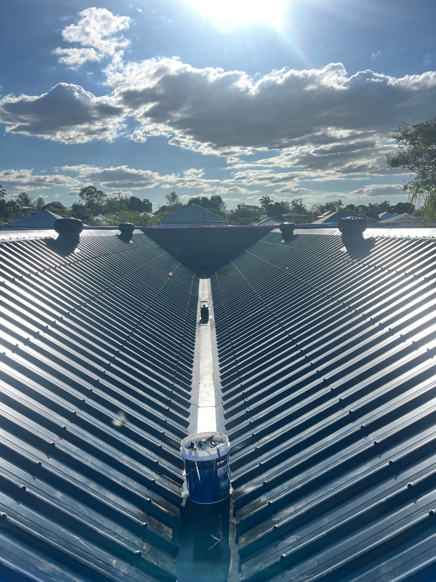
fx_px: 437
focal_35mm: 26
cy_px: 291
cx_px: 218
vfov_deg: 67.3
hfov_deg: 53.1
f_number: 1.6
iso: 50
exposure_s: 1/3215
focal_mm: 5.1
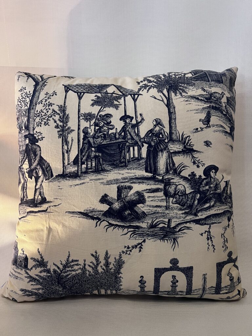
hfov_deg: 53.1
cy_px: 168
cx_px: 126
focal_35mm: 26
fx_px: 252
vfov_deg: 67.3
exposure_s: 1/50
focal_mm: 5.7
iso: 160
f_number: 1.5
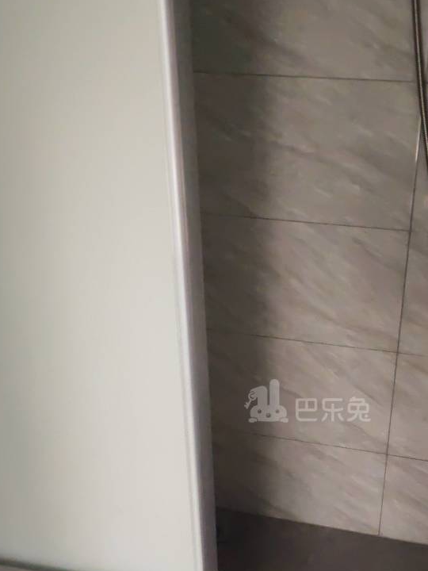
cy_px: 402
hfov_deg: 35.4
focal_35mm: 40
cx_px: 308
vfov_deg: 45.7
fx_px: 659
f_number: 1.8
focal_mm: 5.53
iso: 2144
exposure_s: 1/100
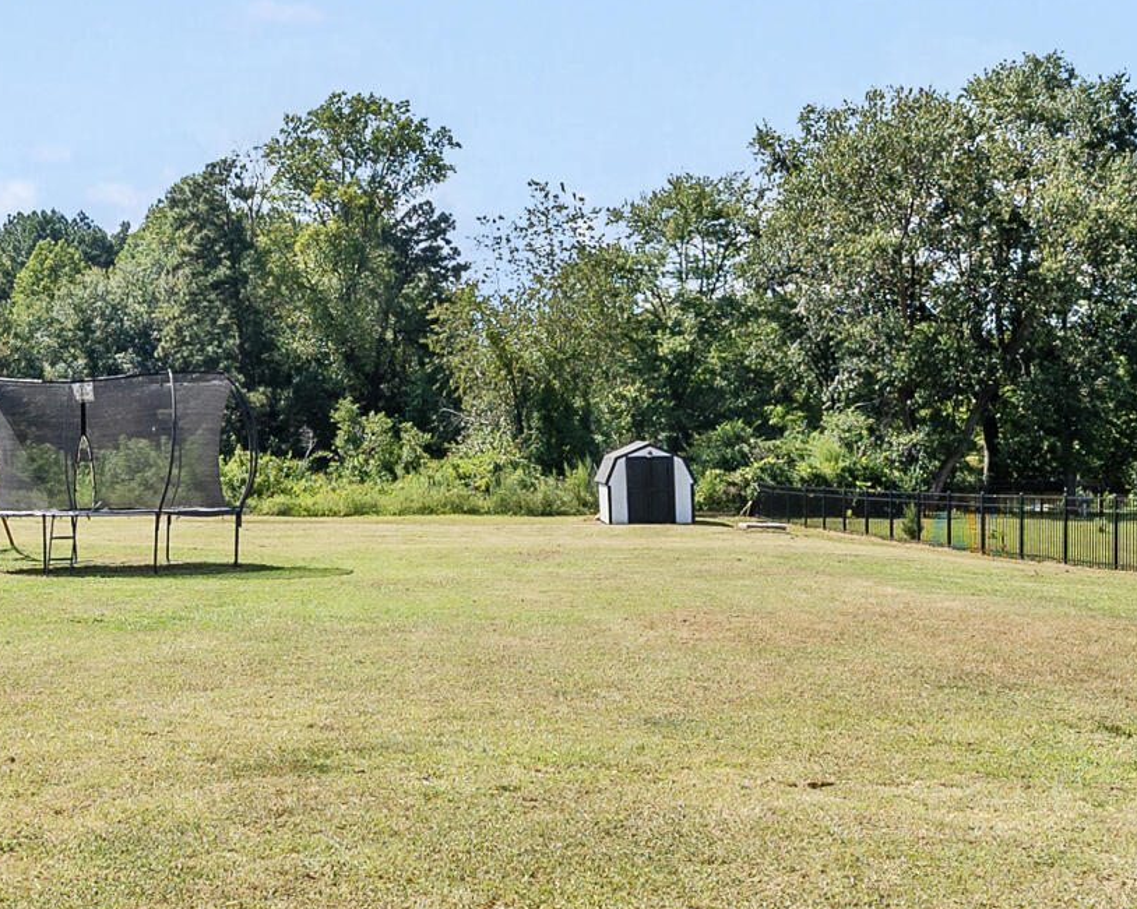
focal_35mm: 45
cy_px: 421
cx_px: 243
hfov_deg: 39.7
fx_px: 1514
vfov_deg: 33.4
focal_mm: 13
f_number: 7.1
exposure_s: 1/400
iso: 80
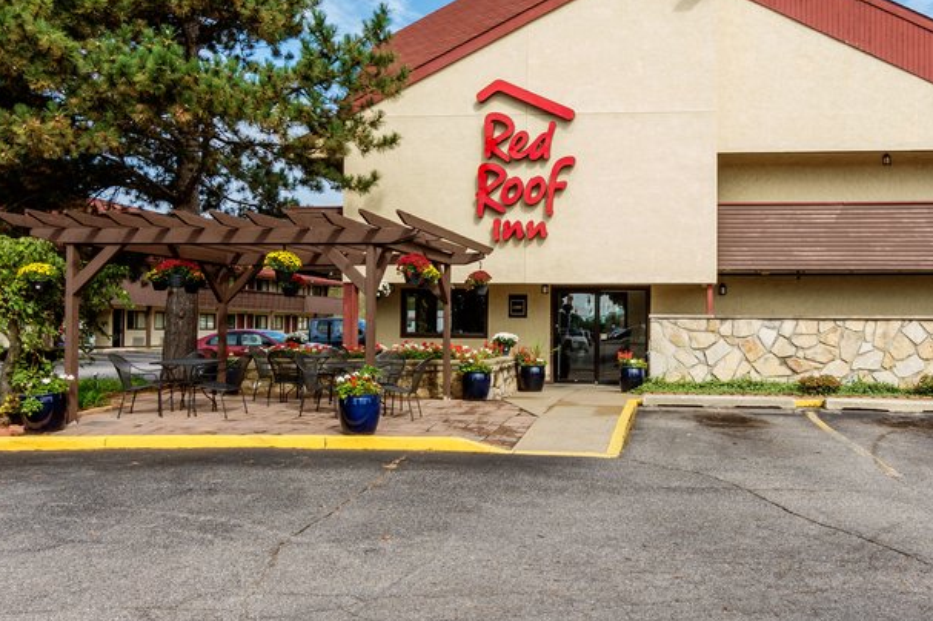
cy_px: 251
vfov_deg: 43.8
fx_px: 768
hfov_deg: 61.5
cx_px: 598
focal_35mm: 30
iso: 400
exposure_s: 1/100
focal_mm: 15
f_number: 13
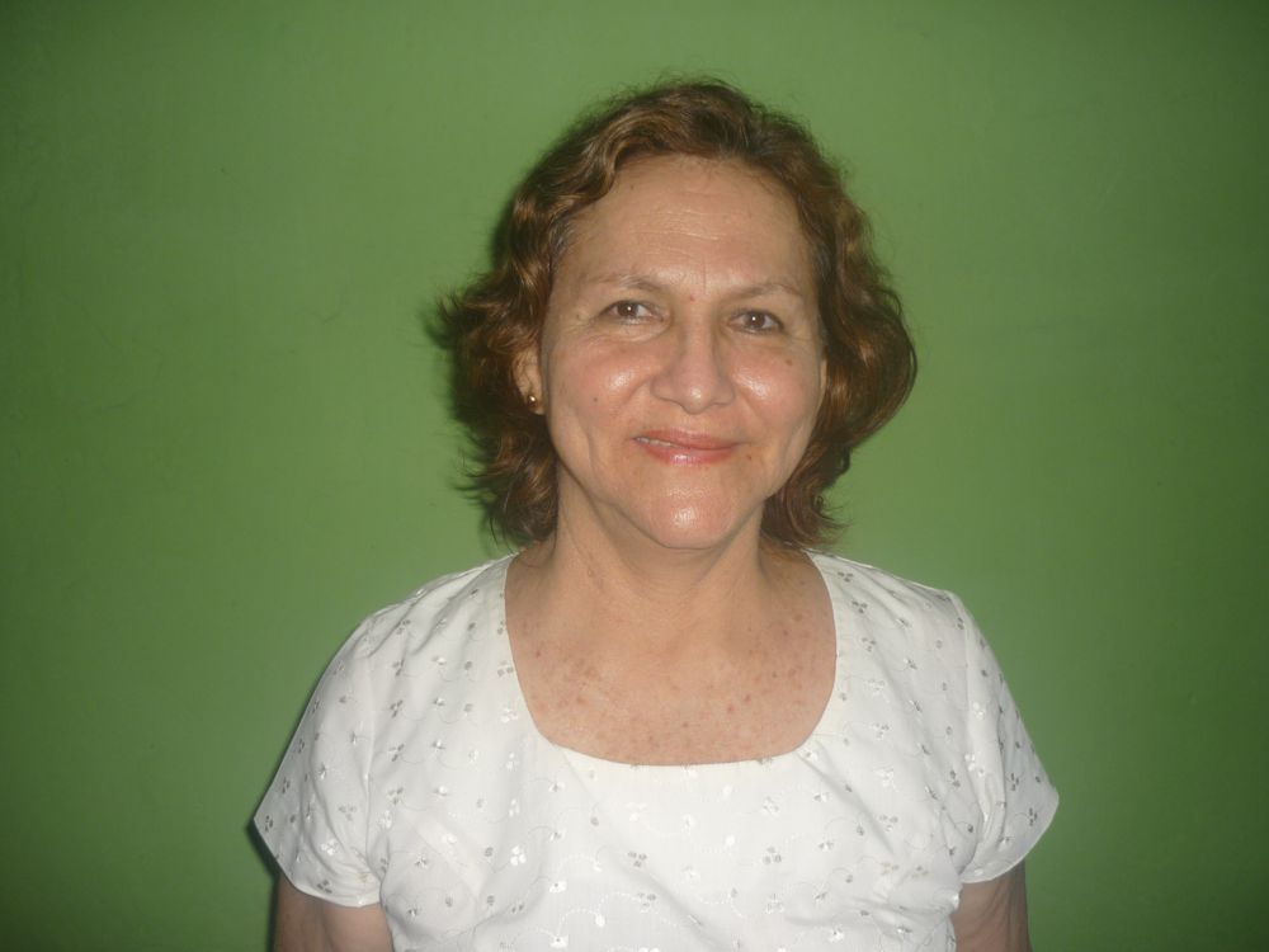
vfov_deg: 42.9
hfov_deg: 55.4
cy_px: 476
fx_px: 1210
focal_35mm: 33
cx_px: 634
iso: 100
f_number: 2.8
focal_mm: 5.5
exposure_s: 1/30
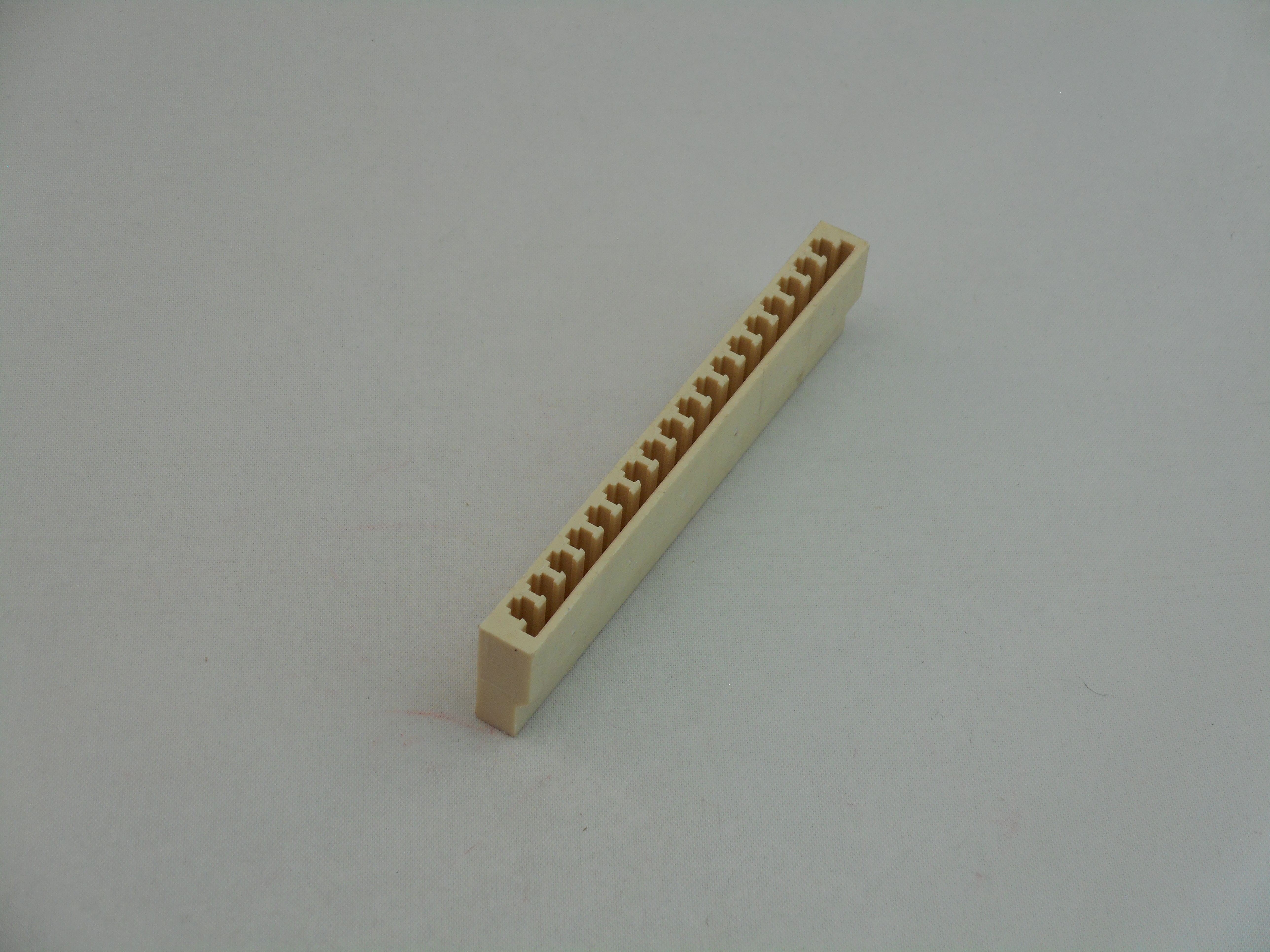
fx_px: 3265
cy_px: 476
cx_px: 635
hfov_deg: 22.0
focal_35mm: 89
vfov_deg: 16.6
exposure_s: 1/60
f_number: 5.6
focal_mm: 15.9
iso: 110
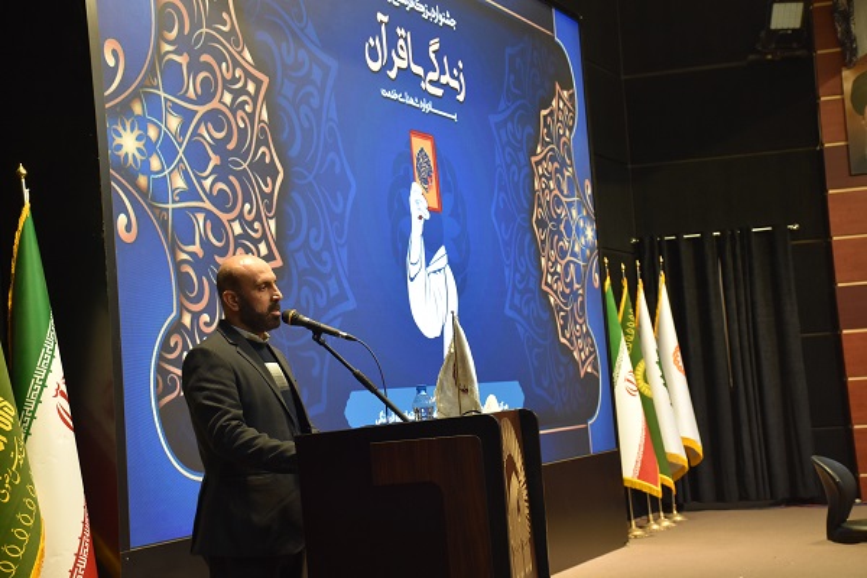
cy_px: 289
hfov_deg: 35.1
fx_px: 1373
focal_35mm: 57
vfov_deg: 23.8
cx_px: 434
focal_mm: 38
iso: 900
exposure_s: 1/60
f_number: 4.2
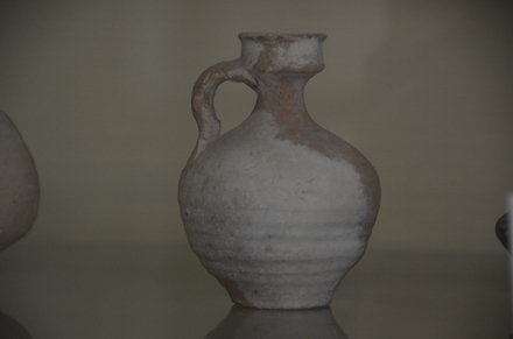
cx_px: 256
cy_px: 170
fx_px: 3625
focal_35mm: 255
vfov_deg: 5.4
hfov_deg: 8.1
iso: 1250
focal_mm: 170
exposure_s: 1/160
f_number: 5.6
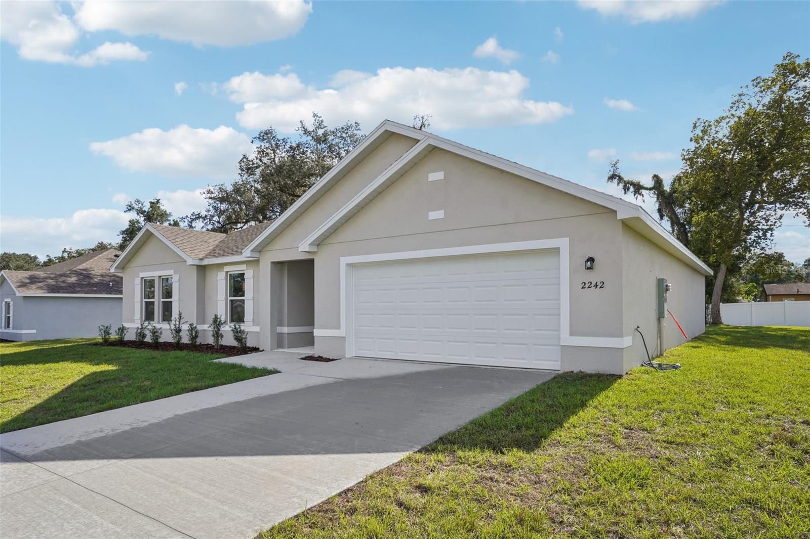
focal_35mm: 21
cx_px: 405
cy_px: 270
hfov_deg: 81.2
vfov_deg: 59.5
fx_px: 472
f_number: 16
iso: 100
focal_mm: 21
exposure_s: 1/80
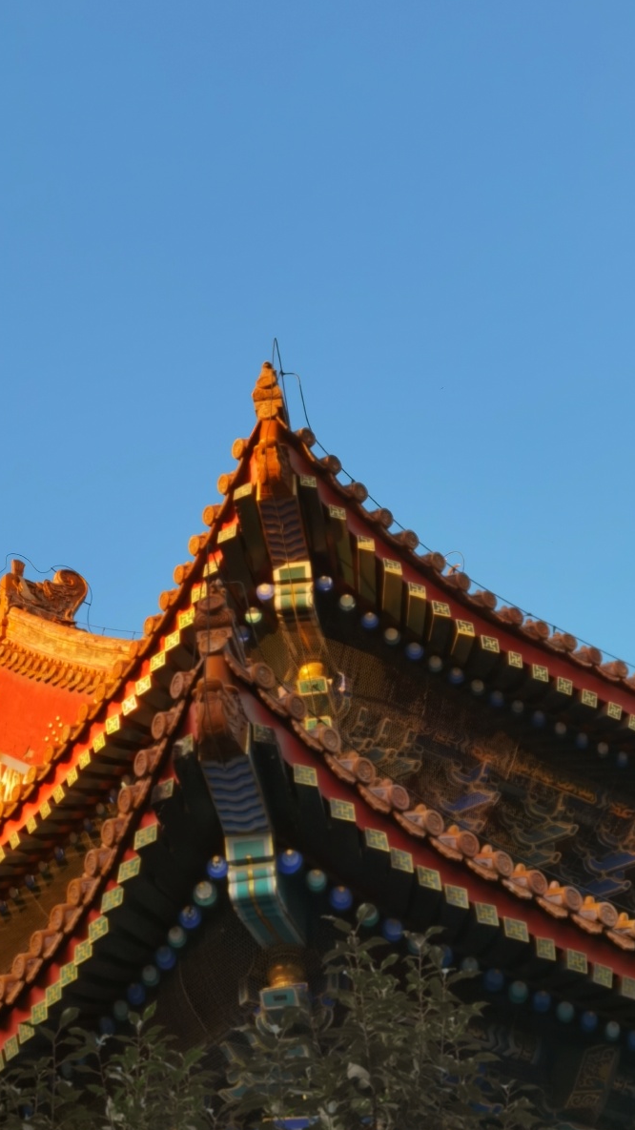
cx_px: 219
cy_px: 569
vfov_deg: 32.8
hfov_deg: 18.8
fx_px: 1917
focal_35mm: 64
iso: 50
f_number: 4
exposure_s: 1/735
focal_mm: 6.71
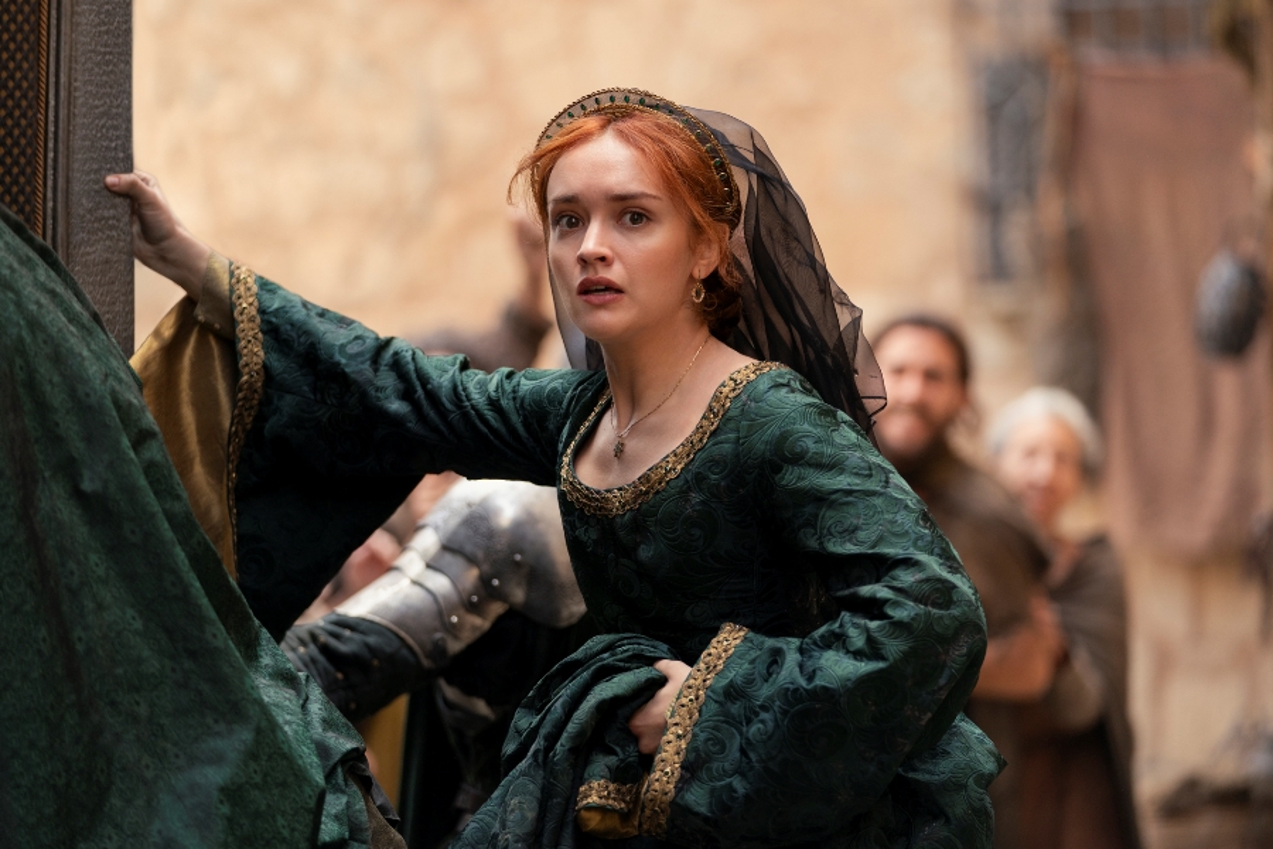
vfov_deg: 10.2
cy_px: 424
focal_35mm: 134
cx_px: 636
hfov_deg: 15.3
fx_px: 4738
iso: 800
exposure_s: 1/1000
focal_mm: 134
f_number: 2.8
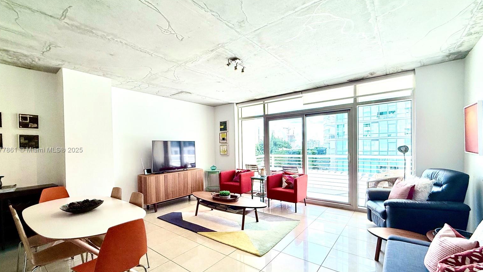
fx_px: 205
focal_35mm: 16
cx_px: 234
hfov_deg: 99.3
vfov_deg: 66.9
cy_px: 150
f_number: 2.2
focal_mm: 2.22
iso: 64
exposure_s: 1/357
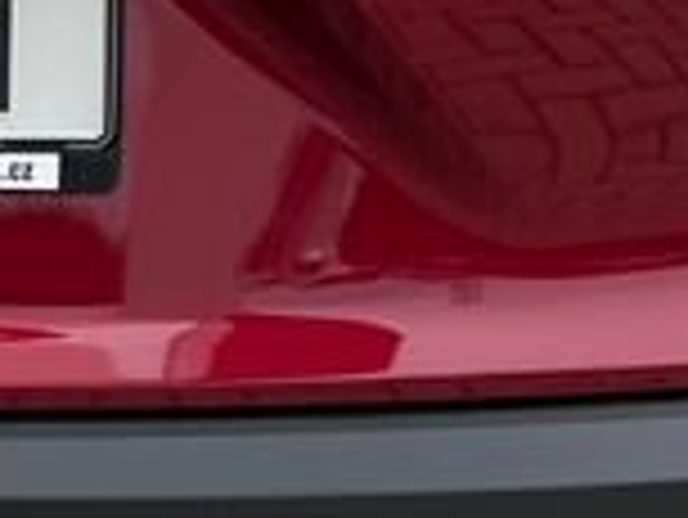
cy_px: -261
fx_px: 3461
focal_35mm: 174
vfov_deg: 8.4
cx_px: -558
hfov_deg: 10.6
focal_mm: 5.1
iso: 50
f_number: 1.6
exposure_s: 1/833
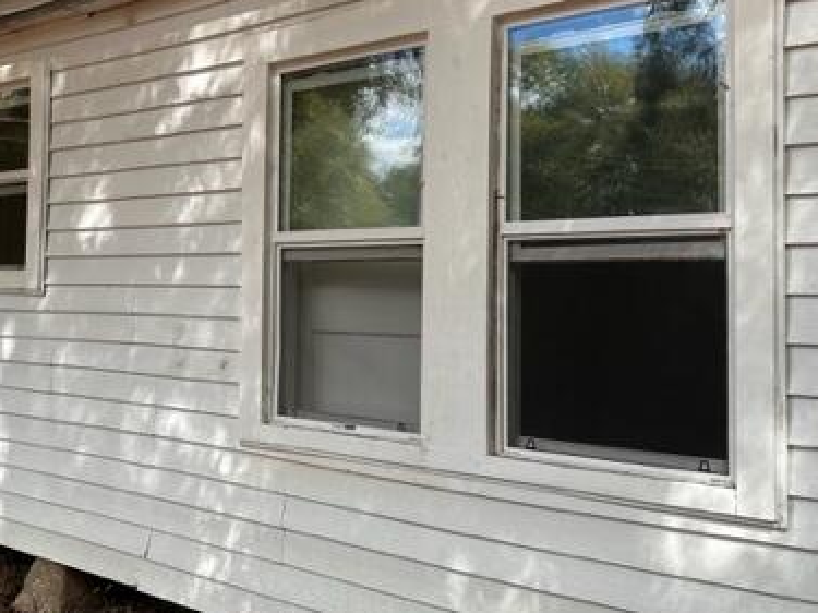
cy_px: 262
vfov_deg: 35.1
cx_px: 260
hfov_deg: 45.0
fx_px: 969
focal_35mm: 41
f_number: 1.78
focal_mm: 6.86
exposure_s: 1/1272
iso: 80
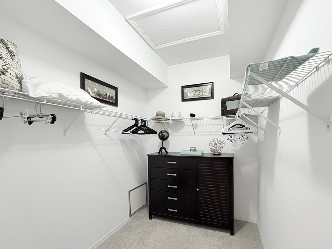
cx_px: 179
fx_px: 153
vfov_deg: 77.8
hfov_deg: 94.3
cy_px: 140
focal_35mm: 16
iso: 640
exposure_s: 1/60
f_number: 2.2
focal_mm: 2.22
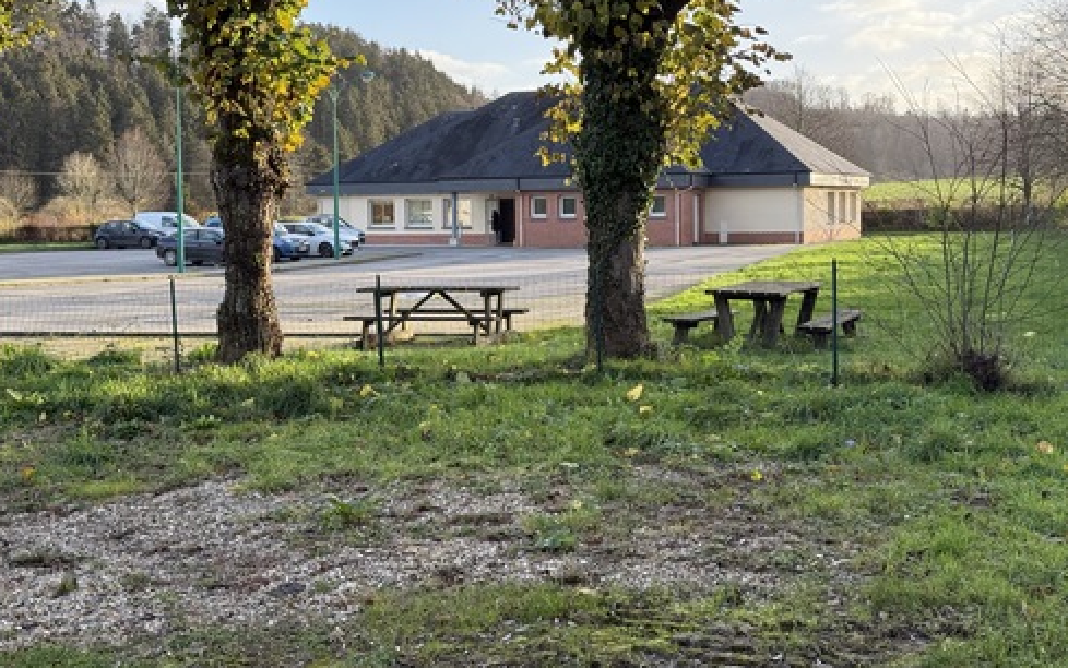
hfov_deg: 38.9
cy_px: 289
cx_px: 526
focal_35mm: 52
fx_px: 1514
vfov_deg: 24.9
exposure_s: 1/681
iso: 80
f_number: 1.78
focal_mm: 6.76
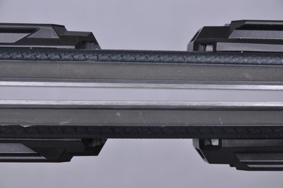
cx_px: 142
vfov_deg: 8.7
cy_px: 94
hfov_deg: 13.1
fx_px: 1237
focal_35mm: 158
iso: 3200
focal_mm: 105
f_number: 9.5
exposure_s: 1/125
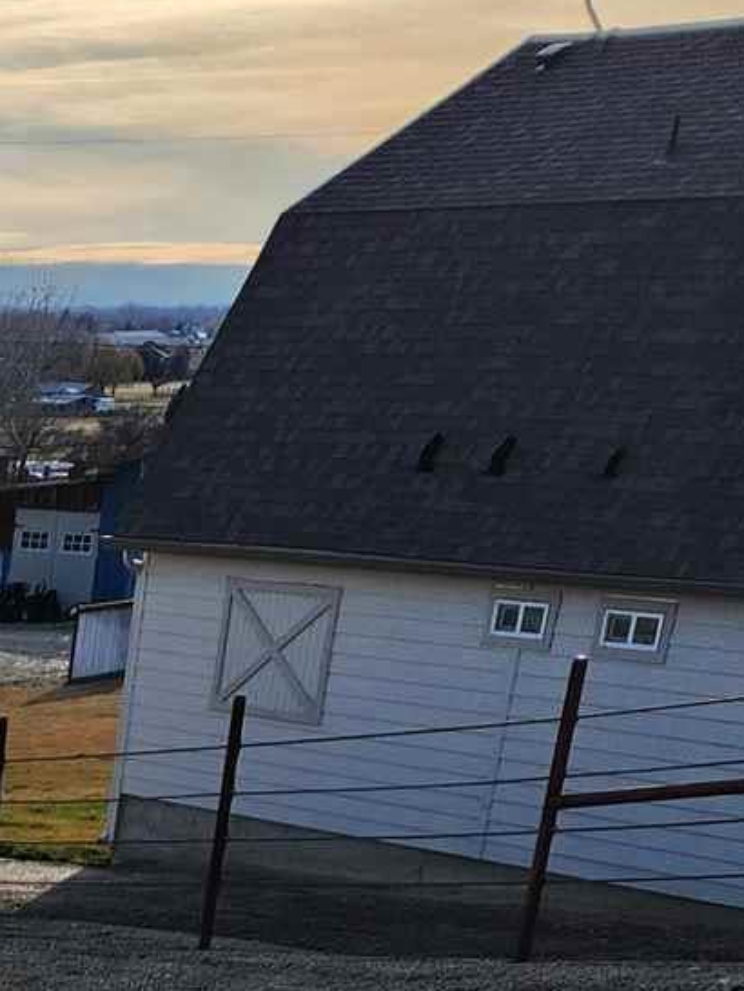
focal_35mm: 97
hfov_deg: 13.5
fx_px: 2778
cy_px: 1839
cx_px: -641
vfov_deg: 16.5
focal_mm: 5.4
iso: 20
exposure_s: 1/1461
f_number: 1.8
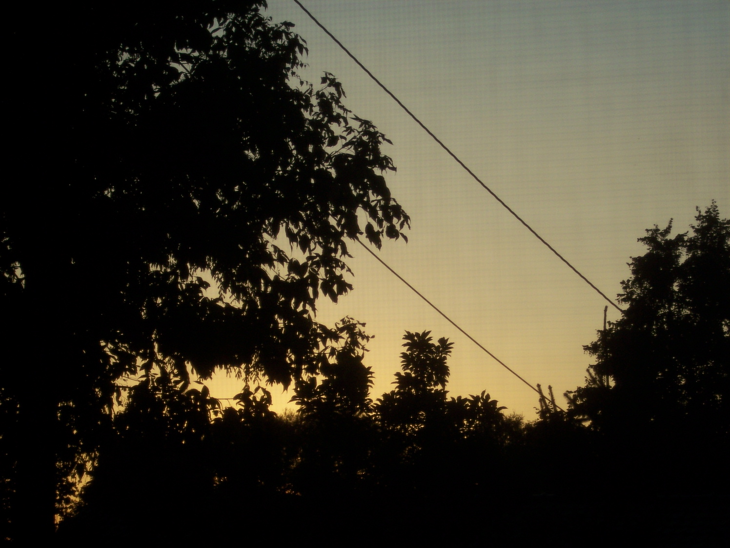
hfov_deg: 16.8
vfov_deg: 12.7
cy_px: 274
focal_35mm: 117
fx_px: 2467
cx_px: 365
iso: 100
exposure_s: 1/500
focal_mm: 24
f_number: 4.8
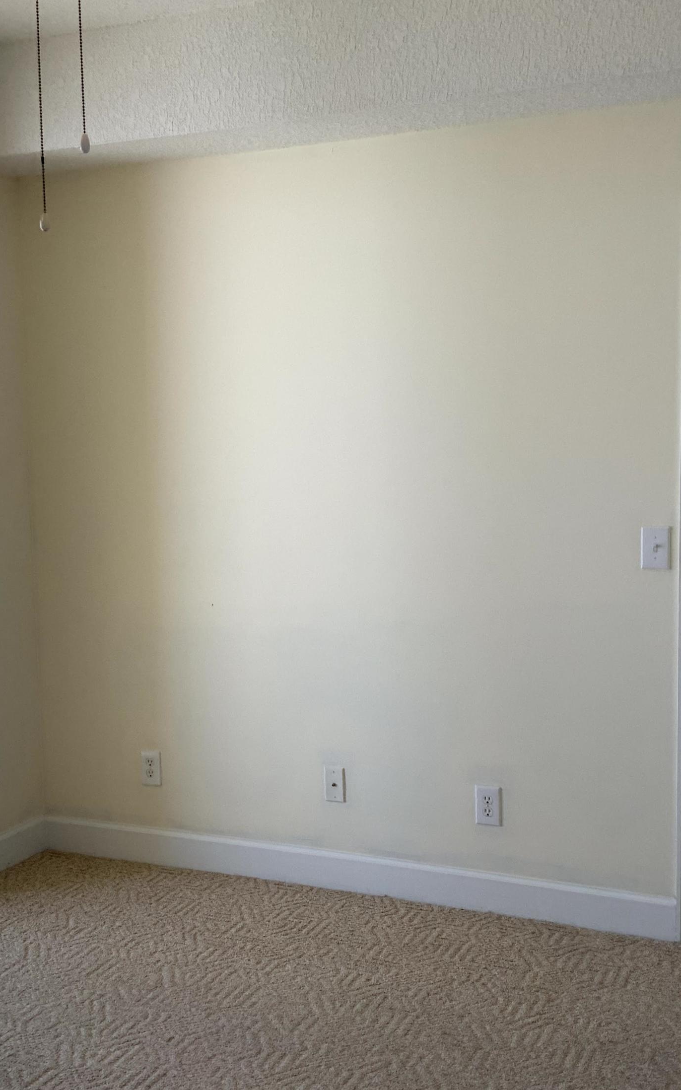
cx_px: 346
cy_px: 556
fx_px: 1248
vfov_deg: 47.2
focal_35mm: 42
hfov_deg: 30.5
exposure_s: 1/248
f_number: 1.8
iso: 16
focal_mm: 3
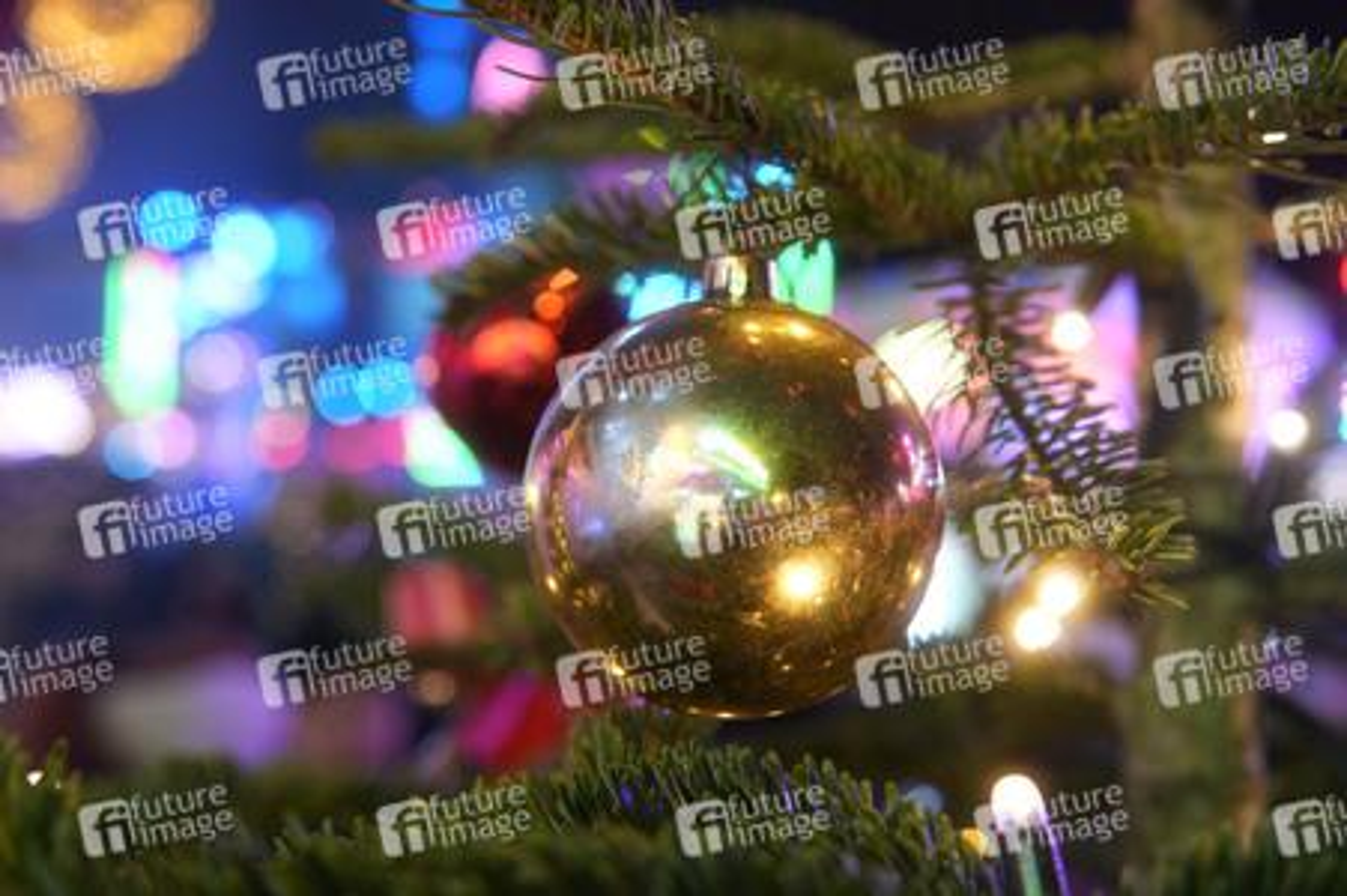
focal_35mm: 45
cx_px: 674
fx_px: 1682
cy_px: 448
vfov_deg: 29.8
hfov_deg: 43.6
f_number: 3.2
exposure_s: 1/50
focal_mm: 30
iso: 640
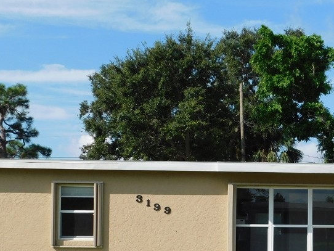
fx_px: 656
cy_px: 214
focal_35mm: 68
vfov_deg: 21.3
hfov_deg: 27.6
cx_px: 295
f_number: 7
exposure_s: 1/400
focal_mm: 6.3
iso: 125
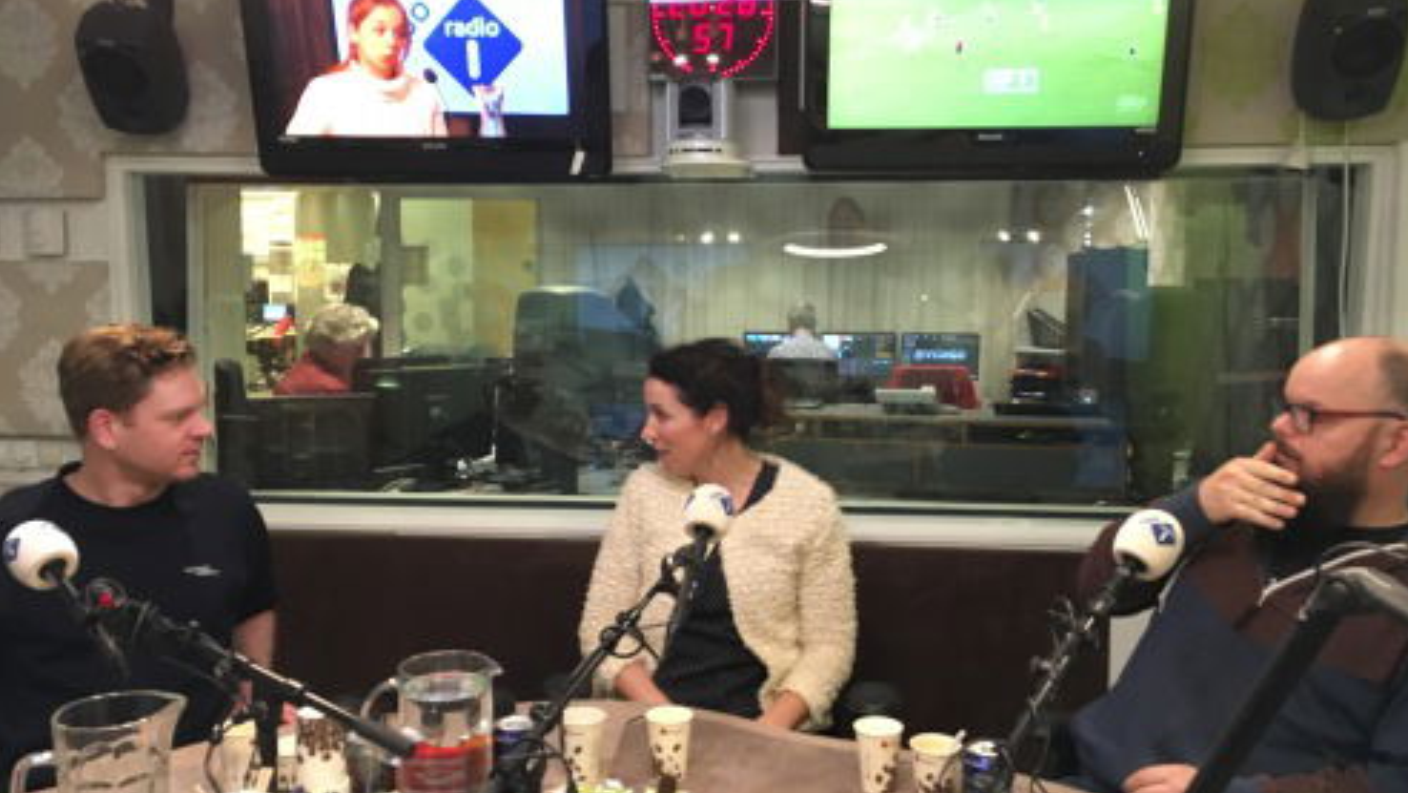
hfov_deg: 61.0
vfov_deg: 36.7
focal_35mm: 32
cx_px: 707
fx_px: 1195
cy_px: 391
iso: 250
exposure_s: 1/17
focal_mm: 4.15
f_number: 2.2
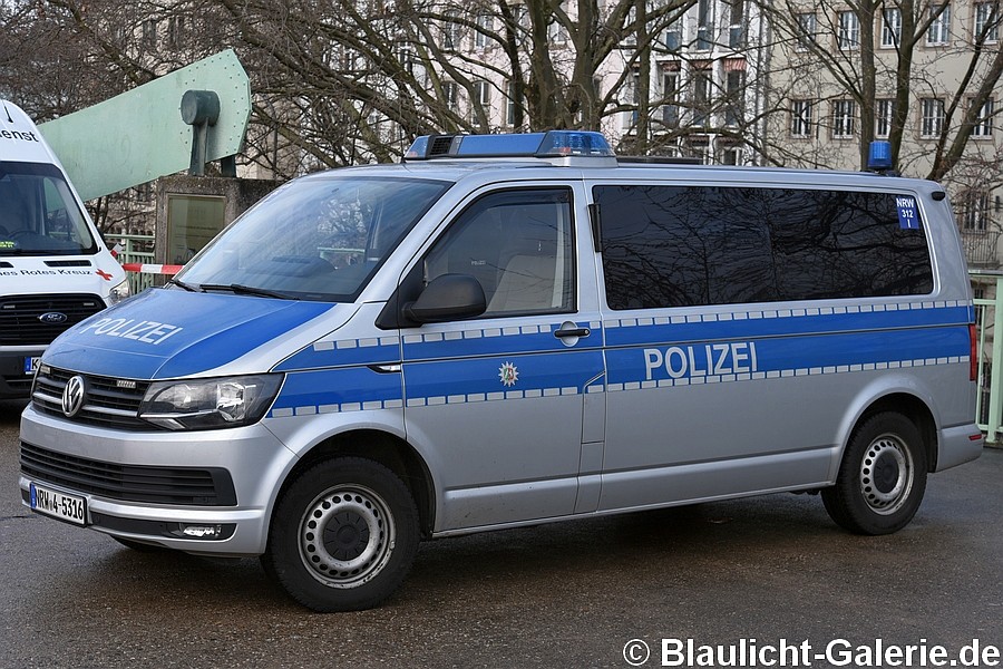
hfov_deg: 34.5
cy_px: 334
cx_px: 502
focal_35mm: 58
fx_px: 1616
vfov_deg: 23.4
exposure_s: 1/250
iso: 280
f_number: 8
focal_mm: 58
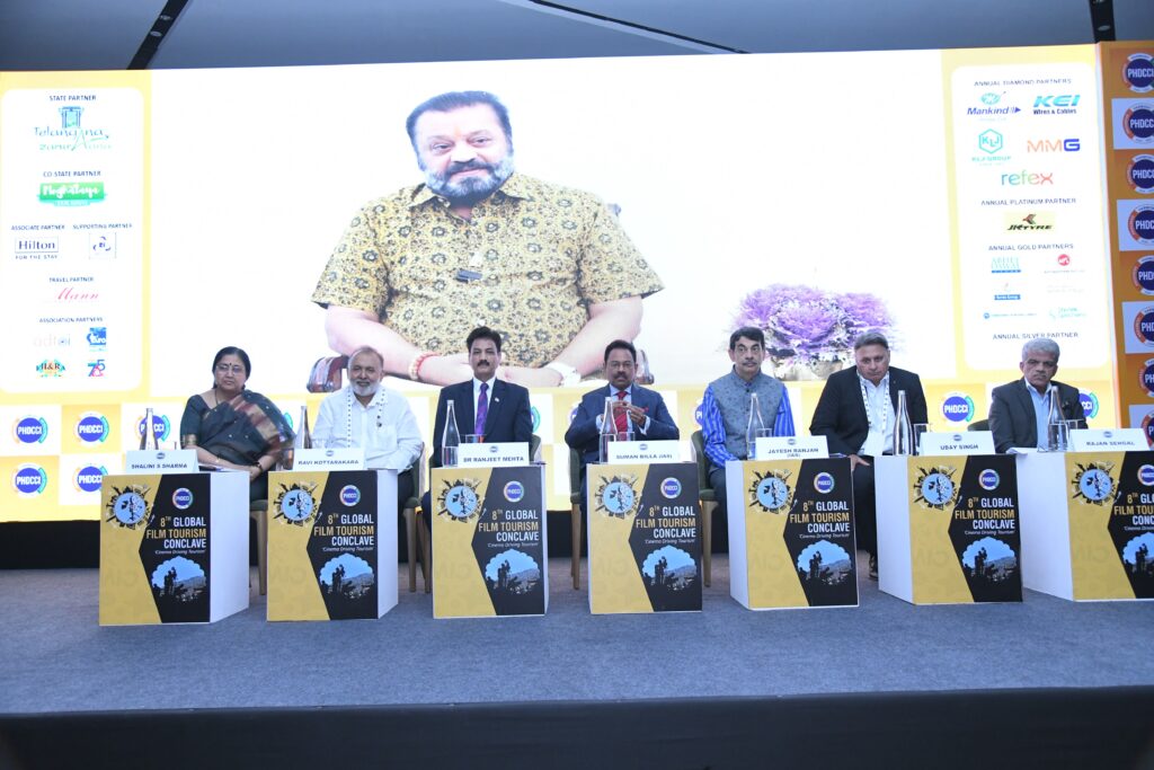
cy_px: 385
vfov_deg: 42.3
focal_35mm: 31
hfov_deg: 60.3
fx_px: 994
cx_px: 577
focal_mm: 31
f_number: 4.5
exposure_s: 1/125
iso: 3200
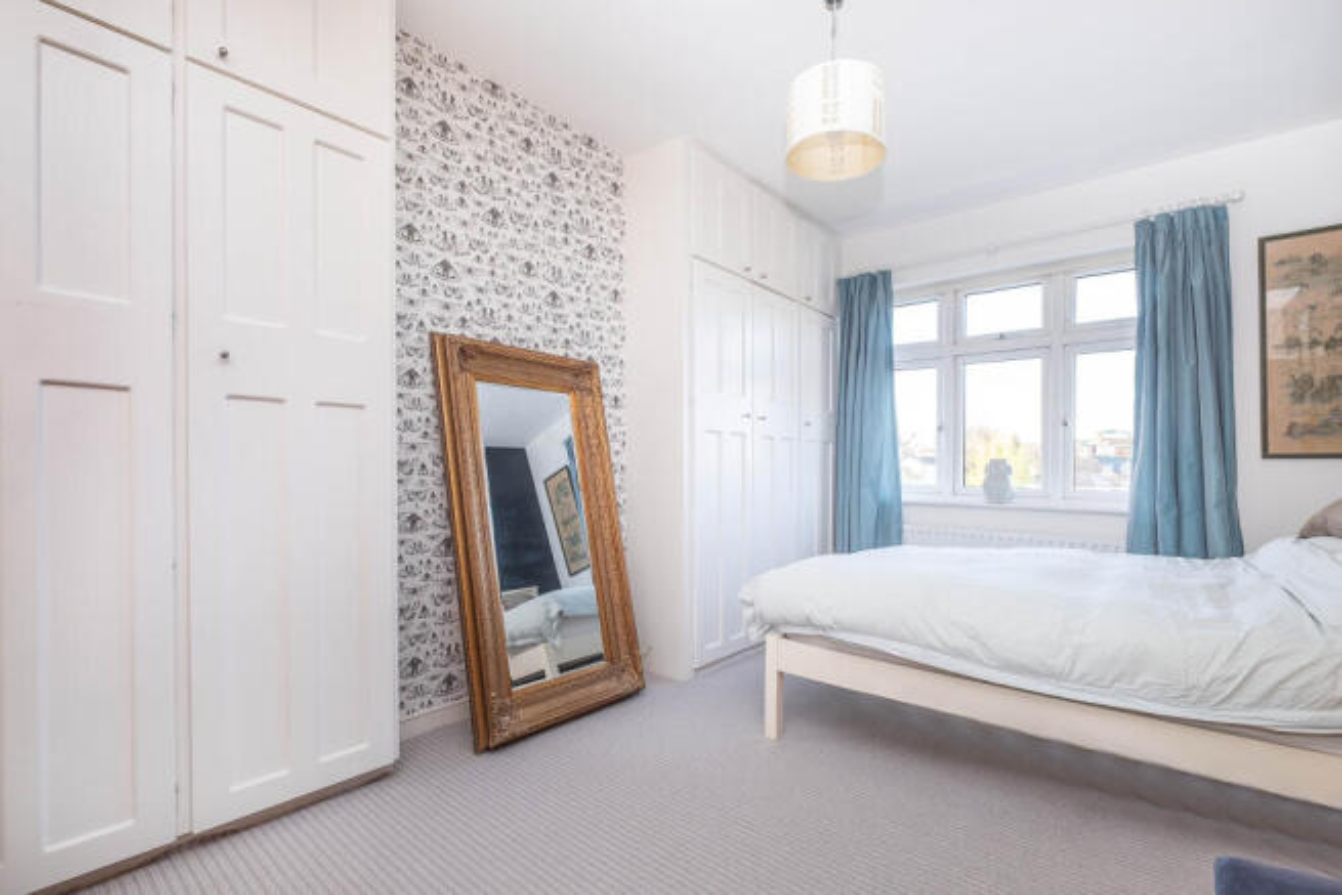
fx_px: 559
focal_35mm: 15
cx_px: 671
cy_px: 448
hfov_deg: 100.4
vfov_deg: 77.4
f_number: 5.6
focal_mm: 10
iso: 500
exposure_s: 1/50
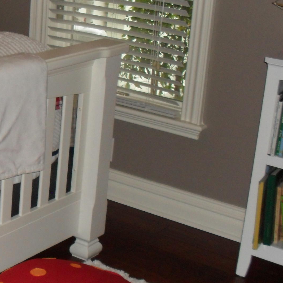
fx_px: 805
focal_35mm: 87
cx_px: -71
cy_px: 124
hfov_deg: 18.7
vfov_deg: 19.9
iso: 200
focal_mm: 6.3
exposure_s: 1/45
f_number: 3.2
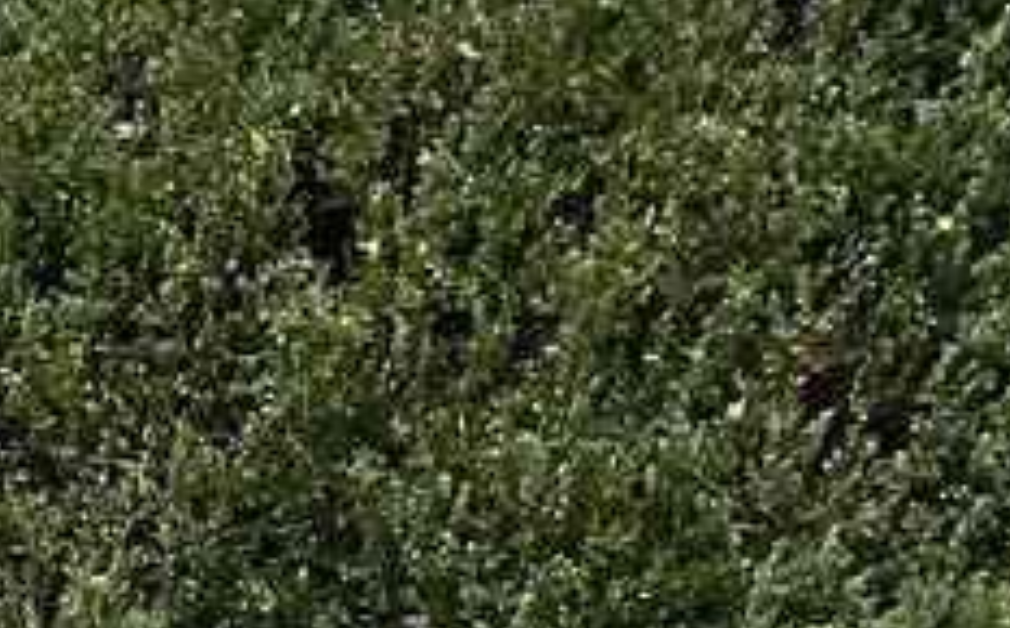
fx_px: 5499
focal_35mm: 200
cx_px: -1749
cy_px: 2306
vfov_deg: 5.8
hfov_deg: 9.0
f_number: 1.8
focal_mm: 3
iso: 16
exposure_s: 1/1675
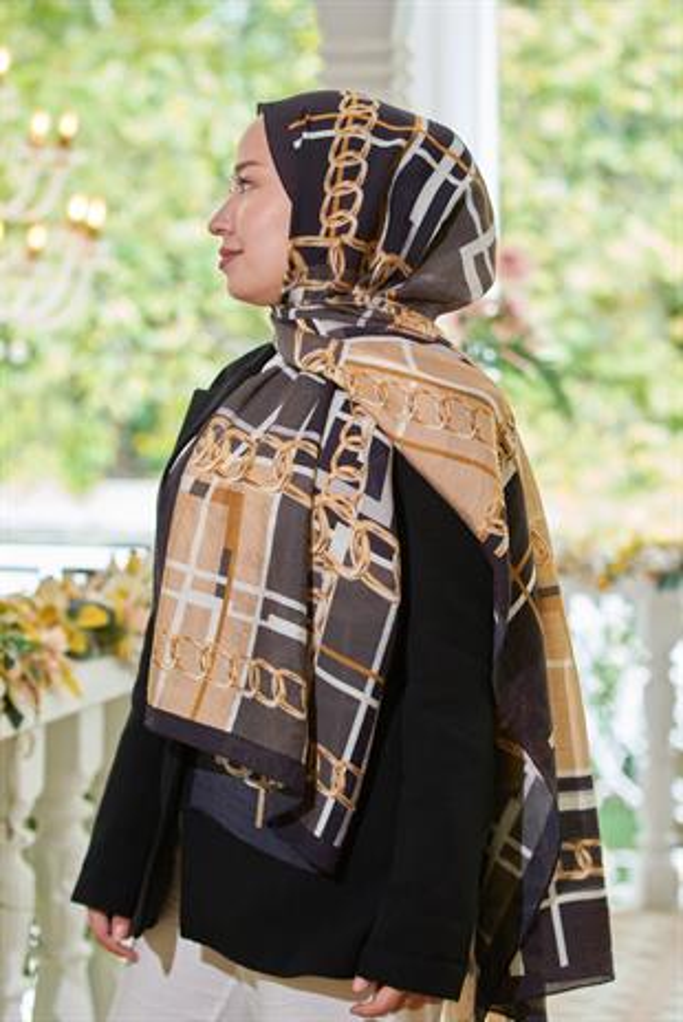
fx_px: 1989
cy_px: 511
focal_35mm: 70
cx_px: 342
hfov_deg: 19.5
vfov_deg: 28.8
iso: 320
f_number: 3.5
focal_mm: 70
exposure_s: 1/60
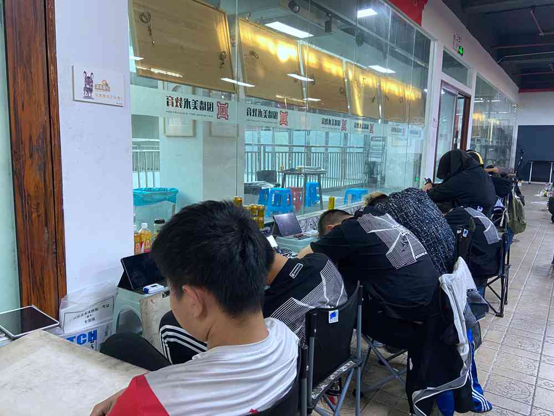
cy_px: 208
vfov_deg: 53.1
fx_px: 416
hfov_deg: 67.3
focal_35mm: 26
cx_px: 277
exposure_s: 1/50
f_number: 1.8
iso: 250
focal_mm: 4.25
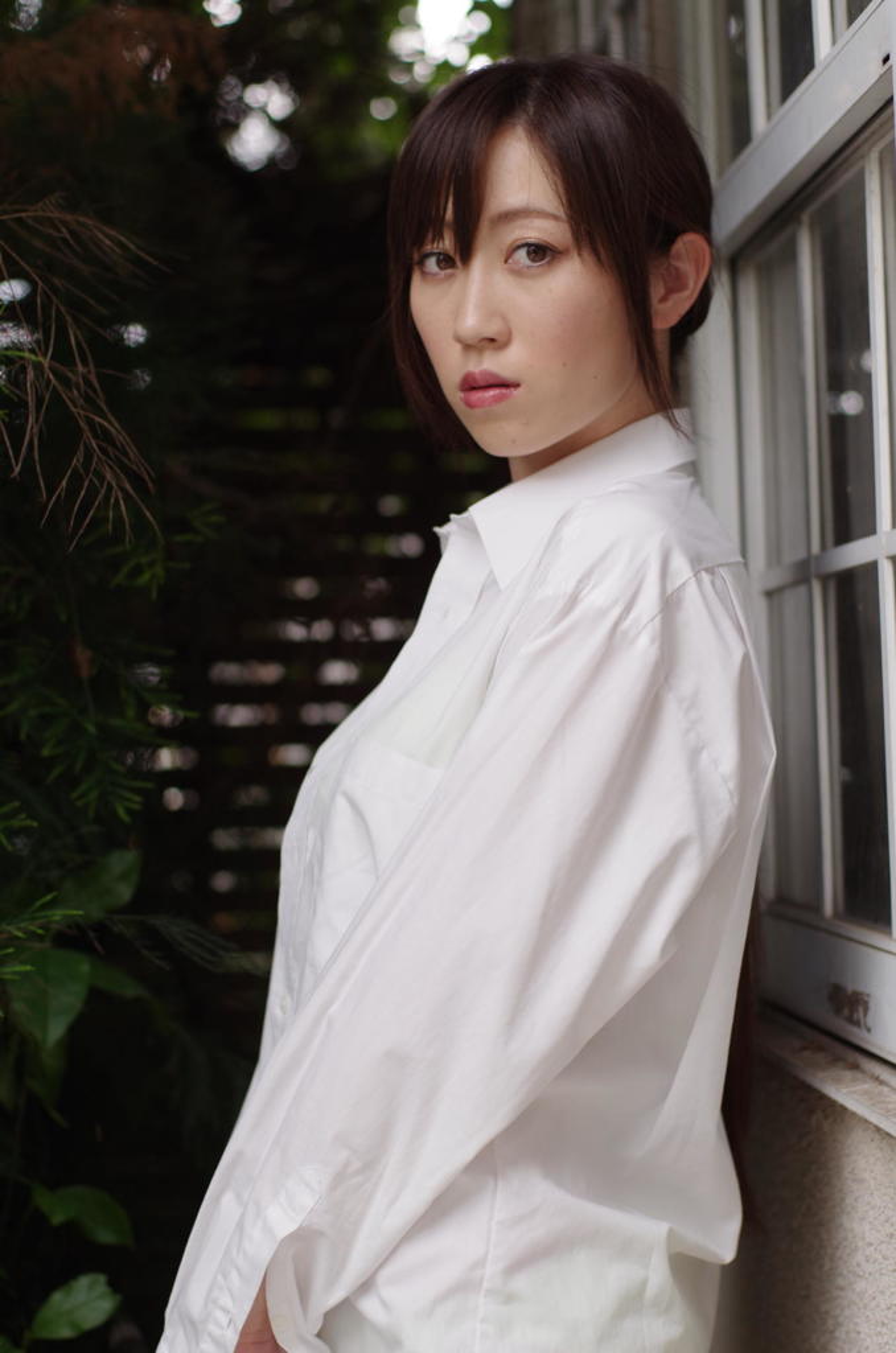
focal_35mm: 75
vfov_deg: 27.0
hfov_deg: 18.1
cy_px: 676
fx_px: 2813
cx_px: 448
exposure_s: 1/200
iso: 200
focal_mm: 50
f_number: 2.8
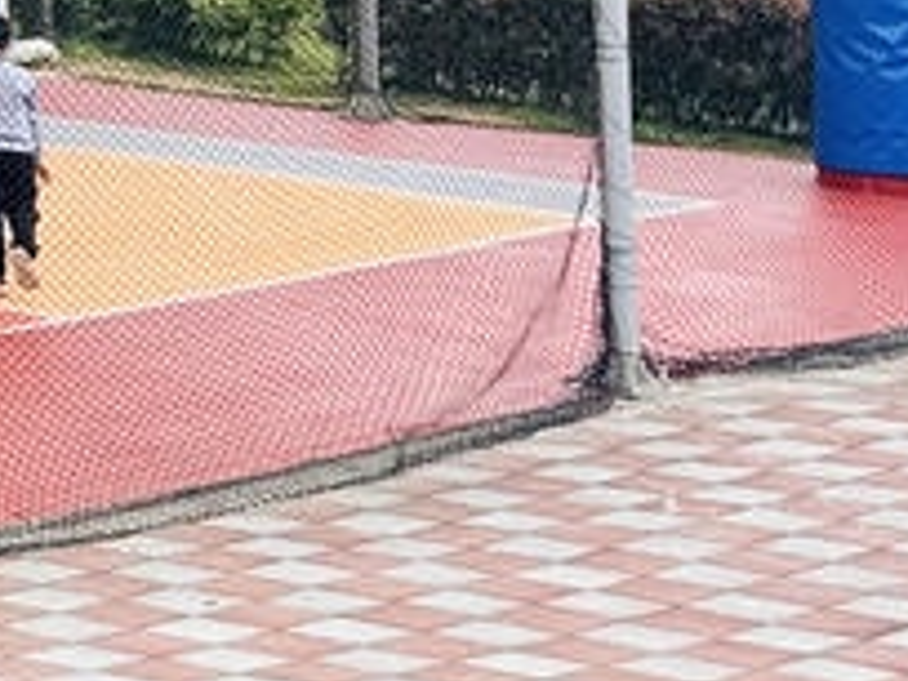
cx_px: -1206
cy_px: -396
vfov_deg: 10.1
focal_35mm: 141
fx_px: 3699
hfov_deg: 11.7
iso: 80
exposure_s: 1/259
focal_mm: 6.86
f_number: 1.78
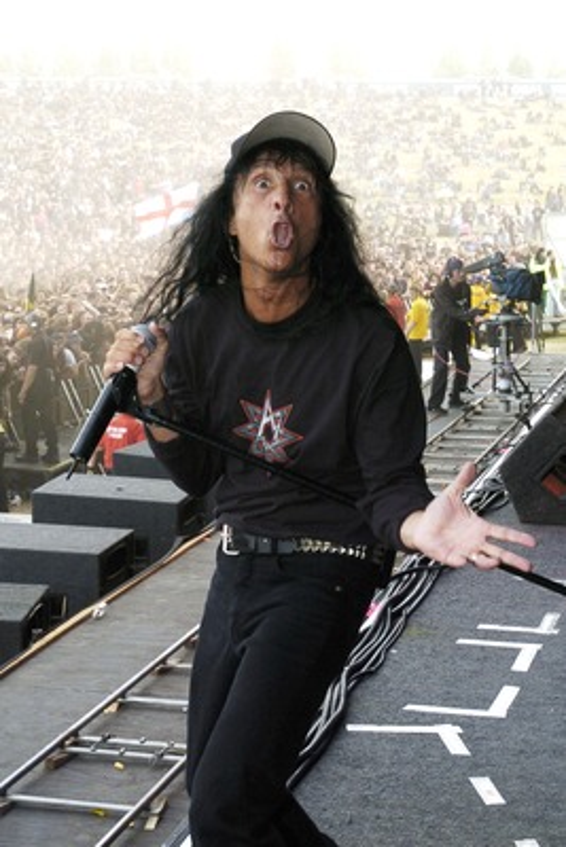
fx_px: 1237
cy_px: 424
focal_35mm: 52
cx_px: 283
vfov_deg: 37.8
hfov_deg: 25.8
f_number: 7.1
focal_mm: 35
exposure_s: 1/160
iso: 400
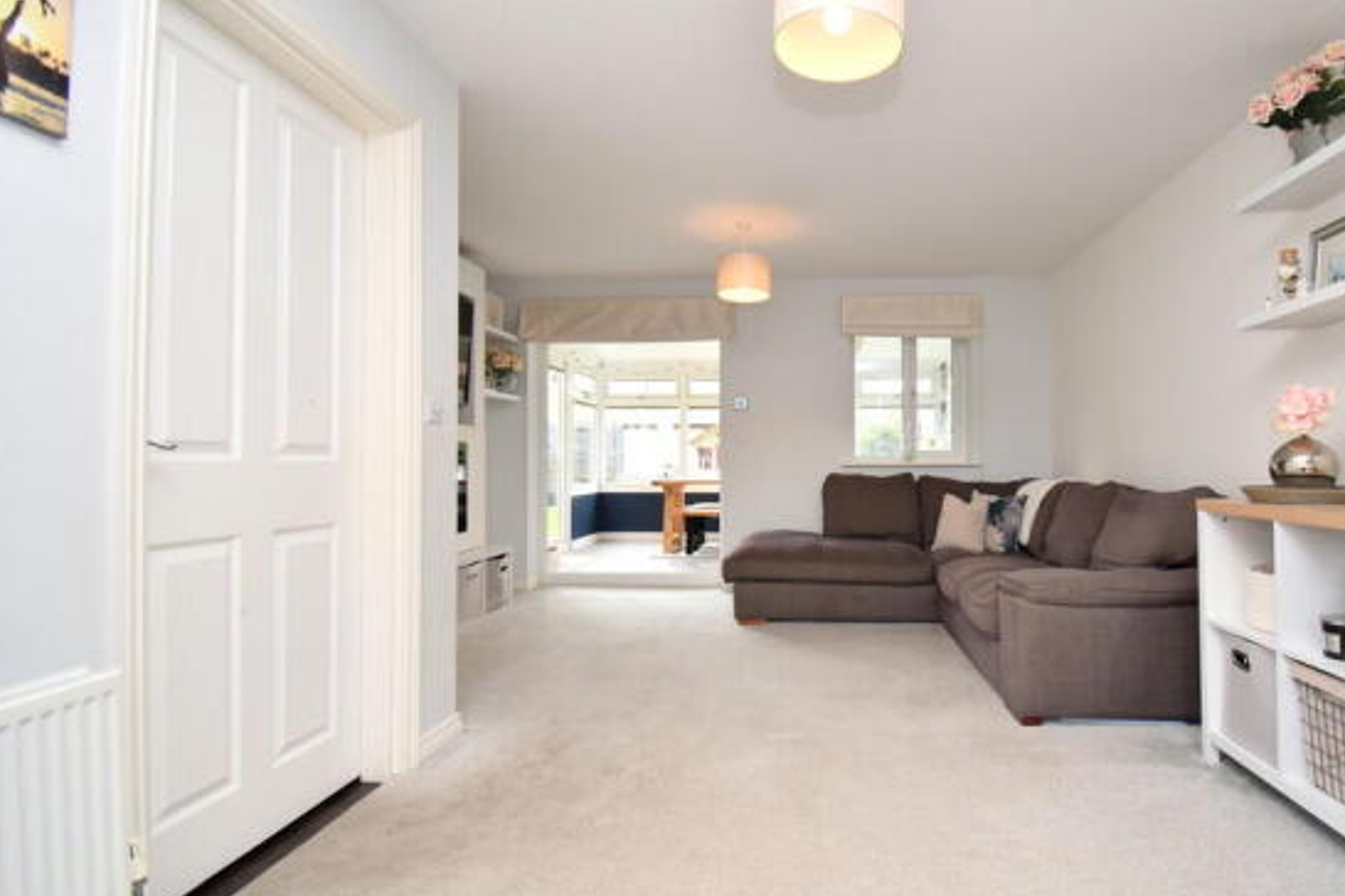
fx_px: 672
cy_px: 459
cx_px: 792
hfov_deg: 89.1
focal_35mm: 18
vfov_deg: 67.4
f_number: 5
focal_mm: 10
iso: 560
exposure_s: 1/200
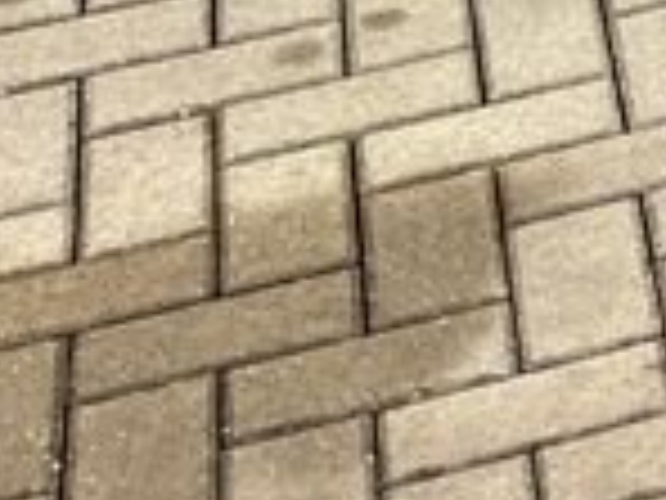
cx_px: 2178
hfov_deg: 8.6
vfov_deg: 7.1
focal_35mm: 180
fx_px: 3463
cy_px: -1162
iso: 80
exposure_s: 1/122
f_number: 1.6
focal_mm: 5.1
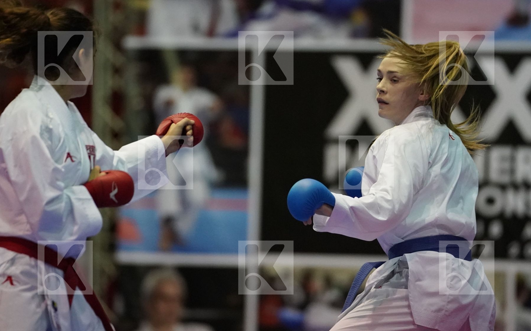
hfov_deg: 6.8
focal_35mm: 307
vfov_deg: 4.3
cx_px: 266
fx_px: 4442
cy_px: 163
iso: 6400
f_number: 2.8
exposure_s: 1/800
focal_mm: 200
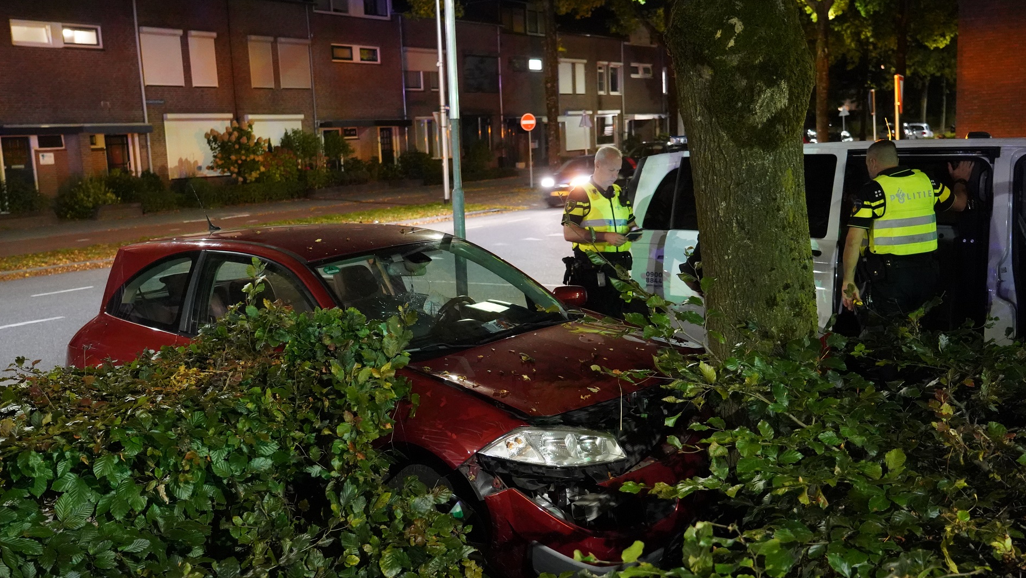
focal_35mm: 35
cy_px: 275
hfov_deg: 56.6
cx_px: 516
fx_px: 952
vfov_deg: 33.7
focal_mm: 33
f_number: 4
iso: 12800
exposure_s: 1/15
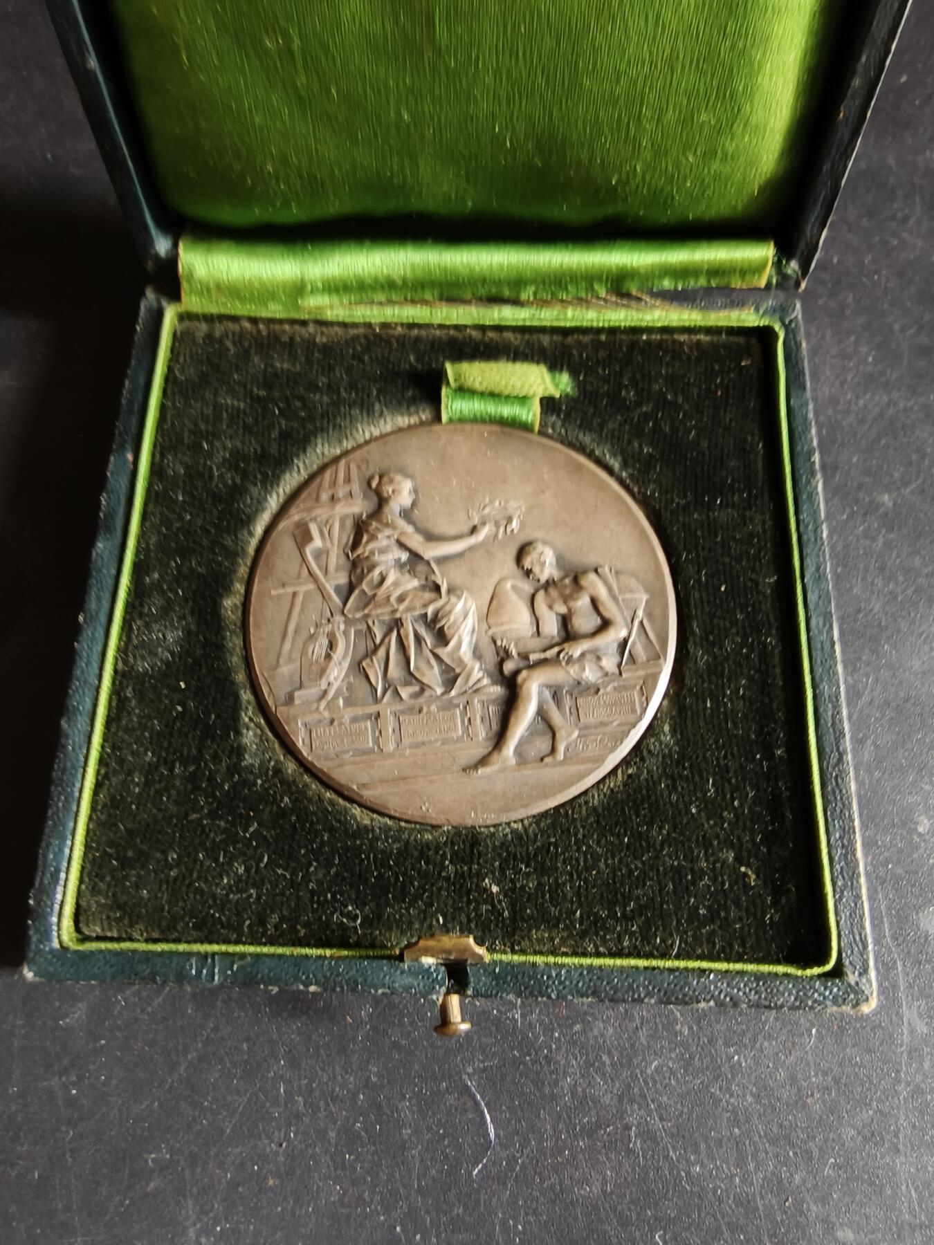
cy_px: 622
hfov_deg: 58.9
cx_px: 467
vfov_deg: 73.9
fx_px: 827
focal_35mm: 23
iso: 1250
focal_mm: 2.32
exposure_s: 1/24.8
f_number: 2
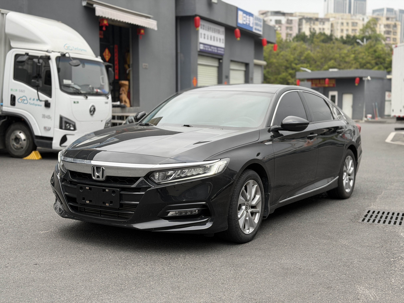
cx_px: 202
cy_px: 152
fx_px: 560
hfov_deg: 39.7
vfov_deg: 30.3
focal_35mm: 48
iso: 64
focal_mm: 6.76
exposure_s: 1/652
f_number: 1.78
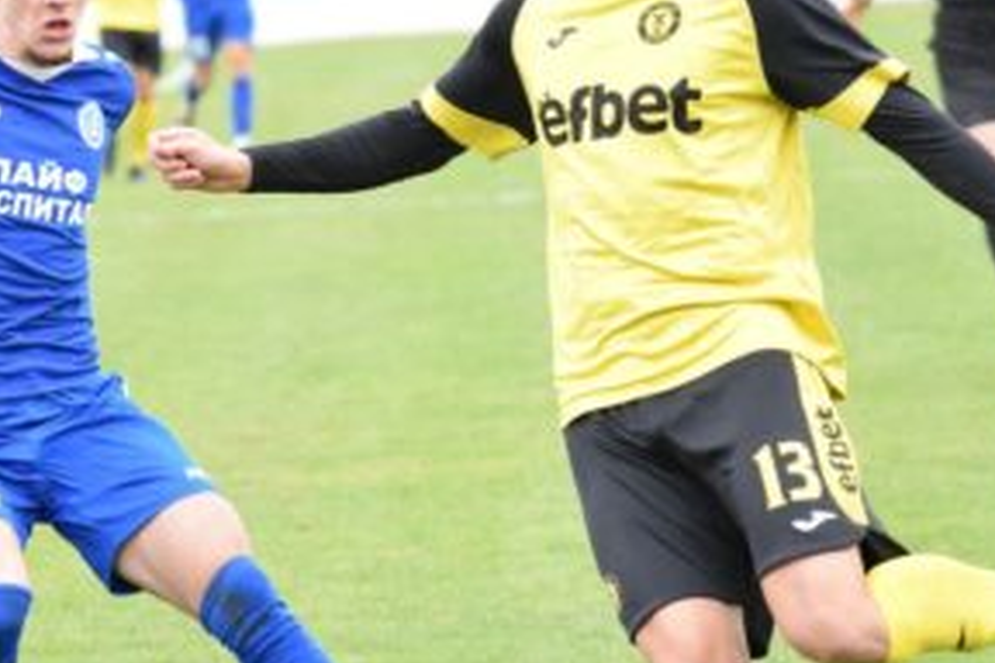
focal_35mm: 427
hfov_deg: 4.8
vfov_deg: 3.2
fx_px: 11801
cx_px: 304
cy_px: 300
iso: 1600
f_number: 4.8
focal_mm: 130
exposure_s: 1/800
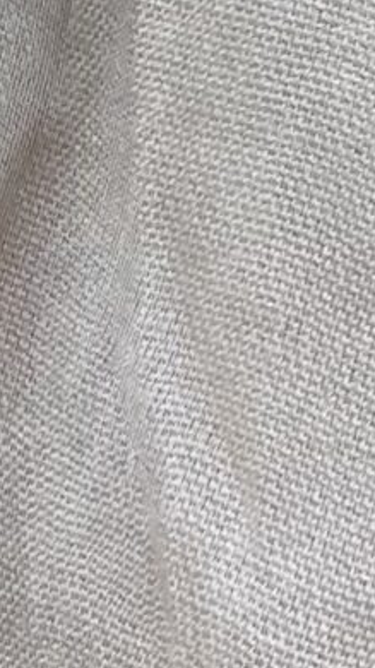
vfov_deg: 10.6
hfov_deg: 6.5
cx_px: 51
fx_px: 3292
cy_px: 1326
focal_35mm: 186
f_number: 1.8
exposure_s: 1/90
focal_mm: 4.25
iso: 125
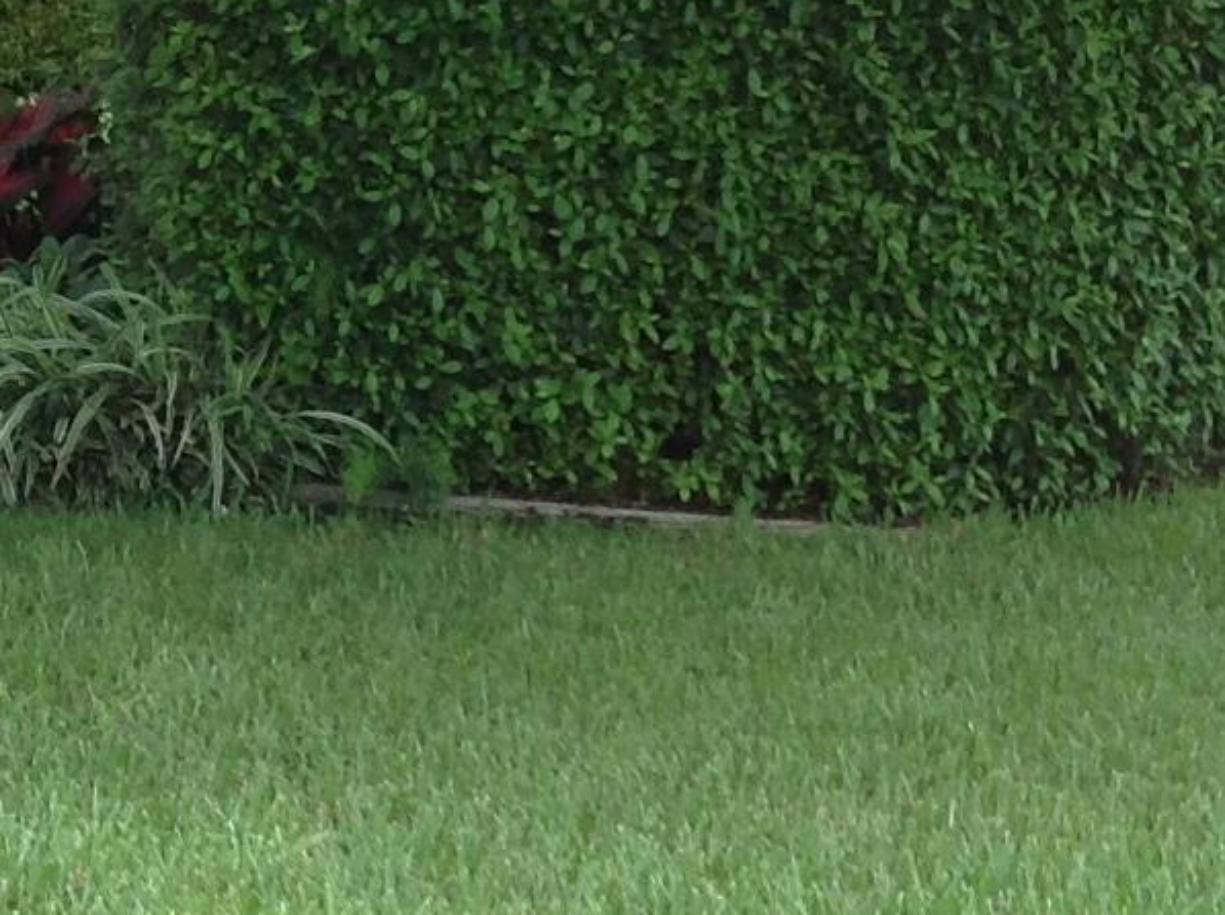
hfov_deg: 12.3
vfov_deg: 9.6
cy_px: -135
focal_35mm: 152
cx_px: -661
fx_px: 5371
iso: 50
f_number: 2.4
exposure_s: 1/387
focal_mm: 4.28
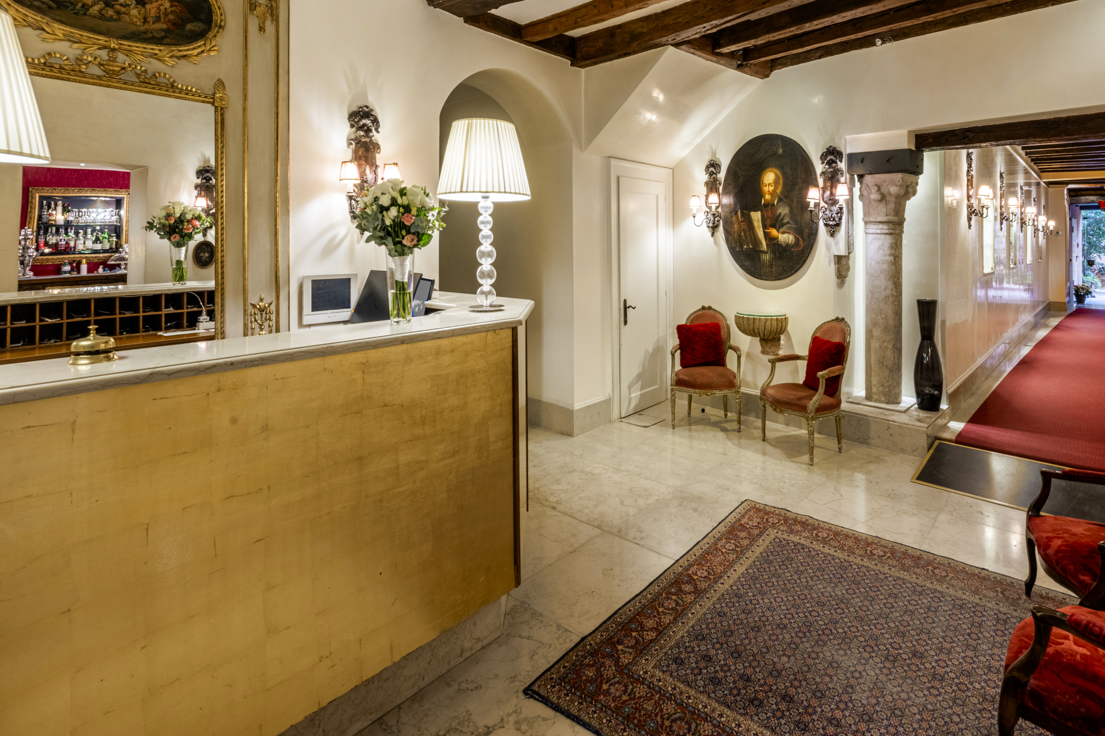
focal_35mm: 18
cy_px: 280
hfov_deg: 89.4
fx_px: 552
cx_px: 635
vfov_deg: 66.5
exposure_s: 1/1.67
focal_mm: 14
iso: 125
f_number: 13
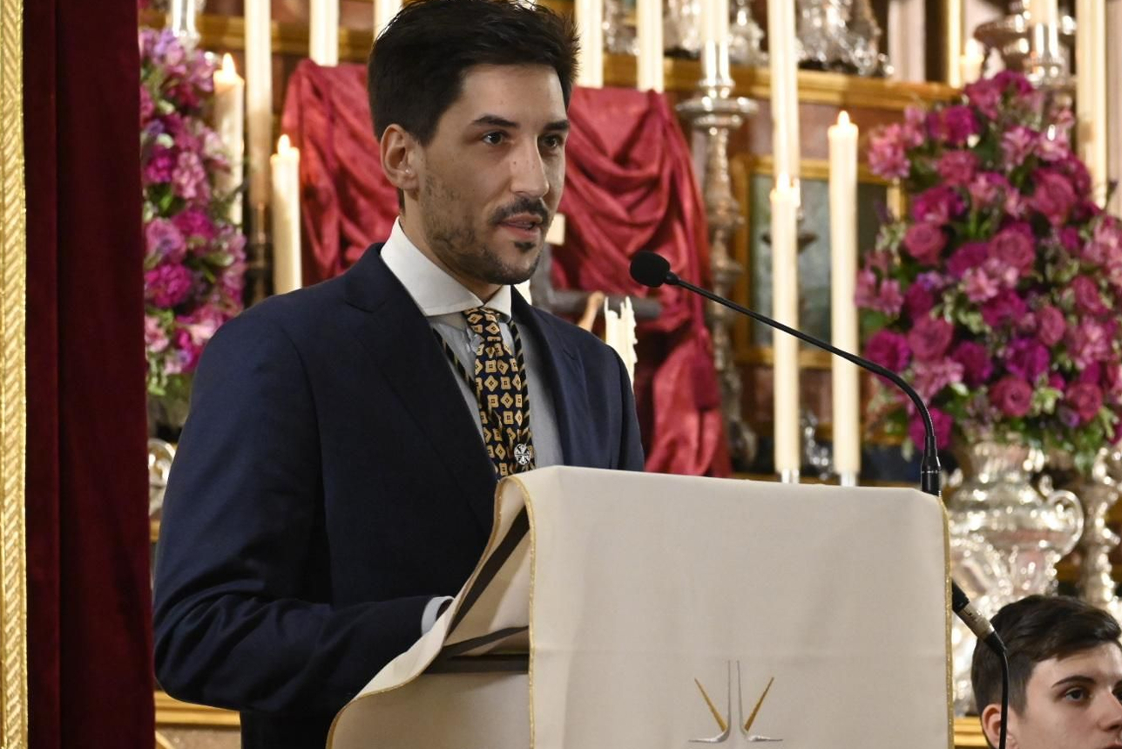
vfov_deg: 7.0
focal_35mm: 196
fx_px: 6097
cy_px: 322
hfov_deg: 10.5
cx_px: 579
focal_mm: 105
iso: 6400
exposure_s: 1/125
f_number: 5
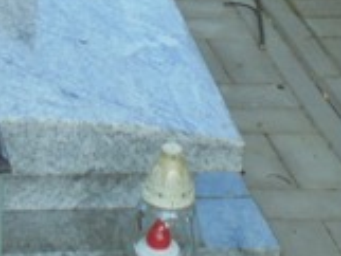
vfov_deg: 8.3
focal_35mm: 171
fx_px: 1686
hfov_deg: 11.4
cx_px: -8
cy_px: -235
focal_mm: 7.8
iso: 100
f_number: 4.5
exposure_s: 1/125
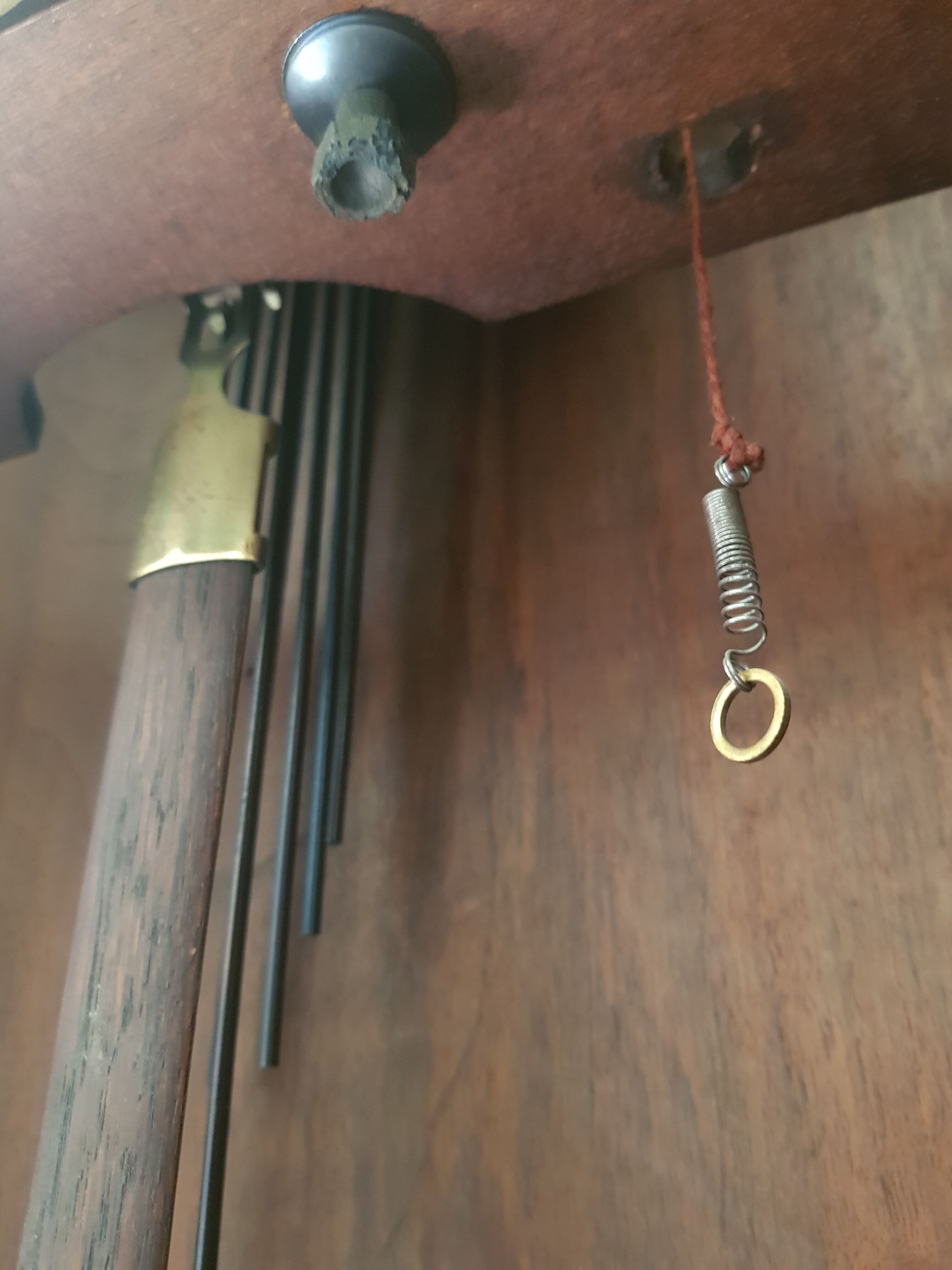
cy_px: 635
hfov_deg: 53.1
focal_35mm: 26
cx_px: 476
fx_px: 953
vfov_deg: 67.3
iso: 320
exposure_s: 1/10
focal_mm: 4.2
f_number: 1.7
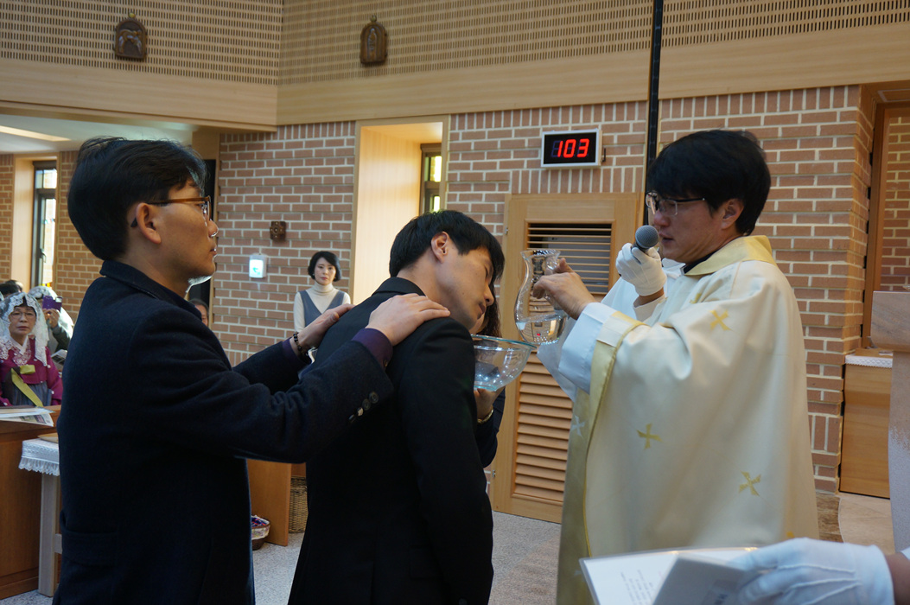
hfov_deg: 55.2
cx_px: 455
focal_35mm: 34
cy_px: 302
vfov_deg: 38.3
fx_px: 871
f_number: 4
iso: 400
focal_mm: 23
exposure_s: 1/60
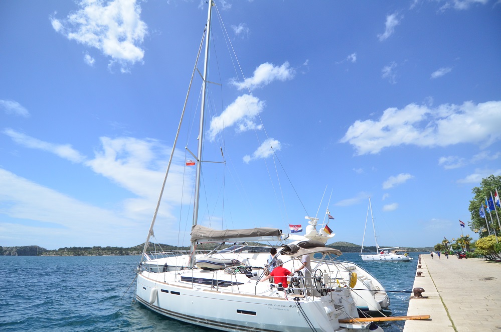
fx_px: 250
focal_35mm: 18
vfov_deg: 67.1
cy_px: 166
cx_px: 250
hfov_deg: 90.1
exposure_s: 1/8000
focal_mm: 12
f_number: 4.5
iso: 640
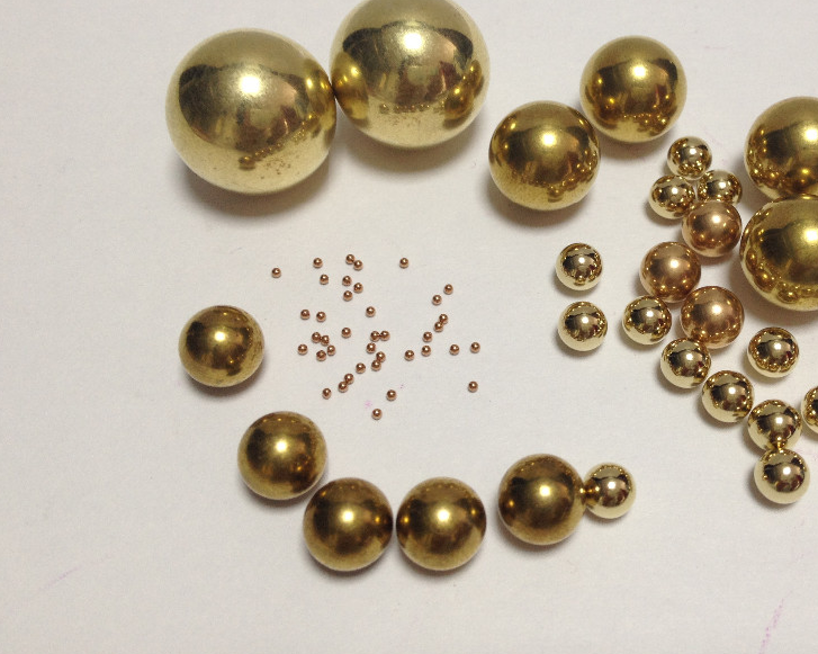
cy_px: 272
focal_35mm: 47
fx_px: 1137
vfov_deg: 32.0
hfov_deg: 39.1
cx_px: 539
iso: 50
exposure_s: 1/24
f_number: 2.4
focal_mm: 4.28
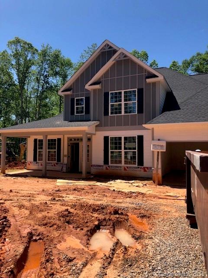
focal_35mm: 28
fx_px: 224
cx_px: 104
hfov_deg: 49.7
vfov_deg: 63.4
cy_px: 139
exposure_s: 1/1412
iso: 20
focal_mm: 3.99
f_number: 1.8
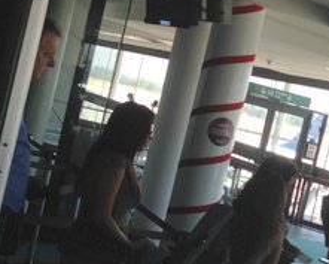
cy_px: 189
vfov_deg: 17.8
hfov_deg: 20.9
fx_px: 838
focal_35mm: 86
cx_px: 386
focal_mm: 4.12
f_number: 2.4
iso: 50
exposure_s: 1/185
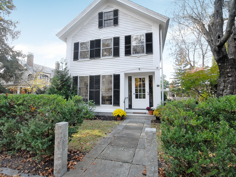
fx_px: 123
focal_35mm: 18
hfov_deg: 87.7
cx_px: 117
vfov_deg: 71.5
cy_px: 83
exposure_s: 1/80
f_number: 8
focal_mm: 10
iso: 400
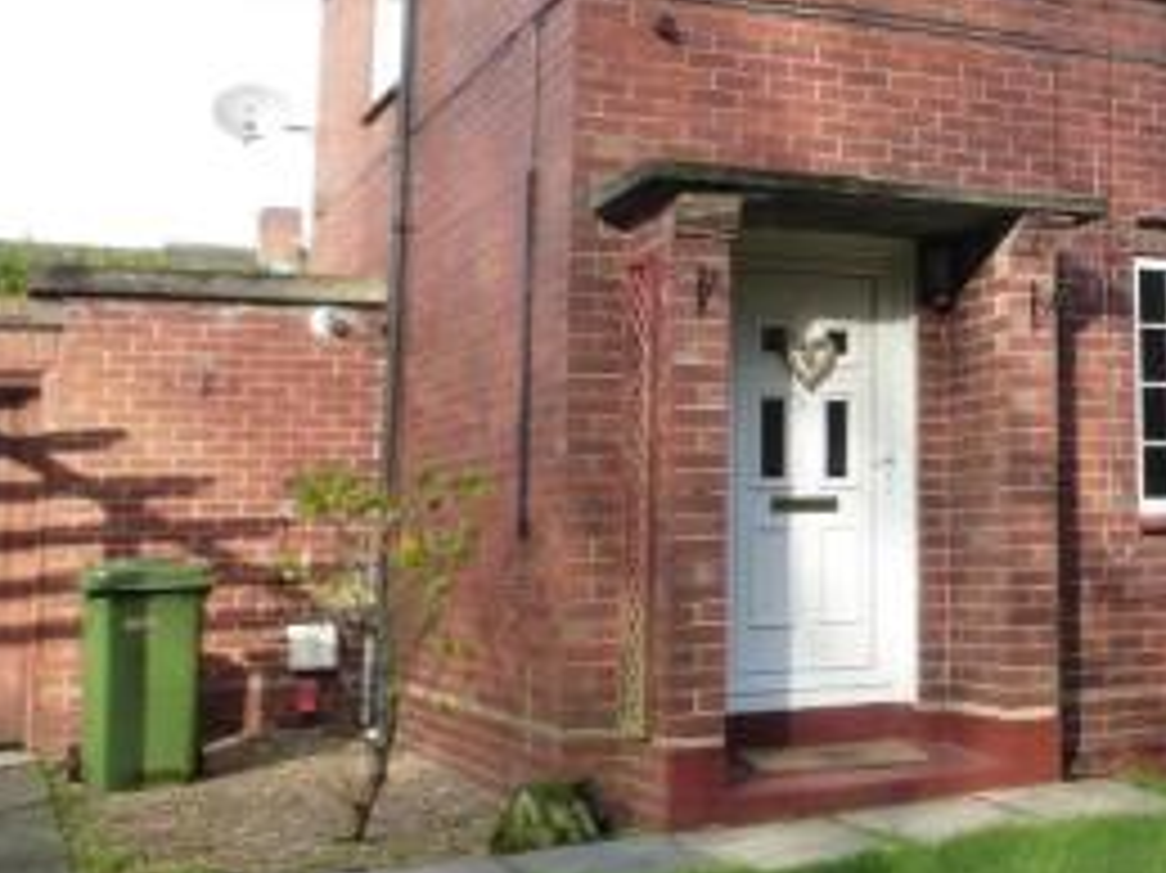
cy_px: 254
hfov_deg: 32.4
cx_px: 1195
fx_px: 1818
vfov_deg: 26.8
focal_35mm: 54
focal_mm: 4.3
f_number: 4
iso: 160
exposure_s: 1/200
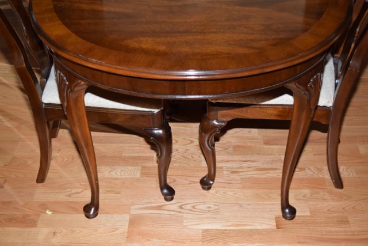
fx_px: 521
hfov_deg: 38.9
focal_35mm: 51
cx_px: 184
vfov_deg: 26.5
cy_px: 123
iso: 800
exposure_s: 1/125
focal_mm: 34
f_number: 4.5
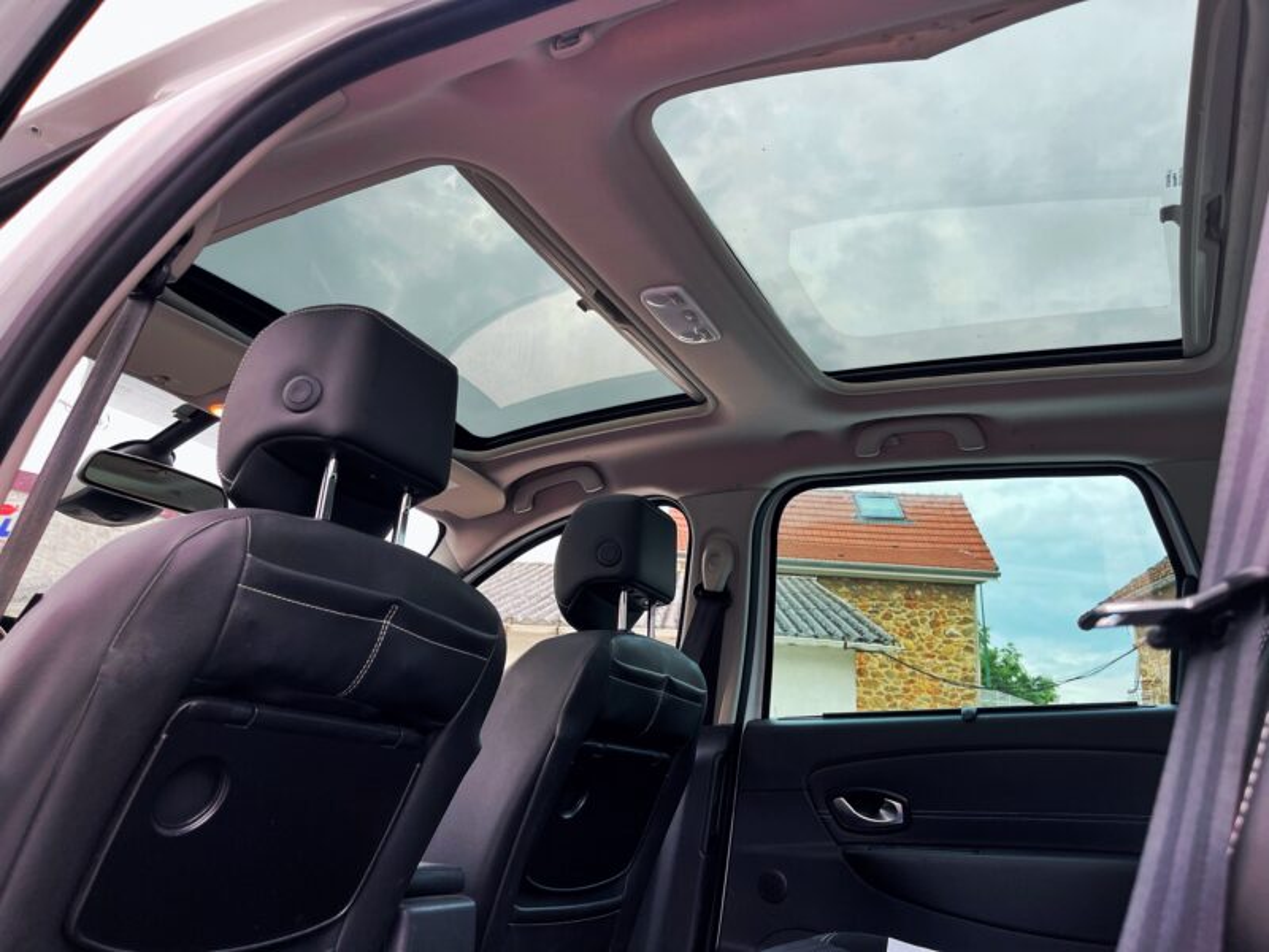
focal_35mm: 26
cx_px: 634
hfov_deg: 67.3
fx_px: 953
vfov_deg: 53.1
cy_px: 476
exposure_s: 1/121
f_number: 1.6
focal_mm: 5.1
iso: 100
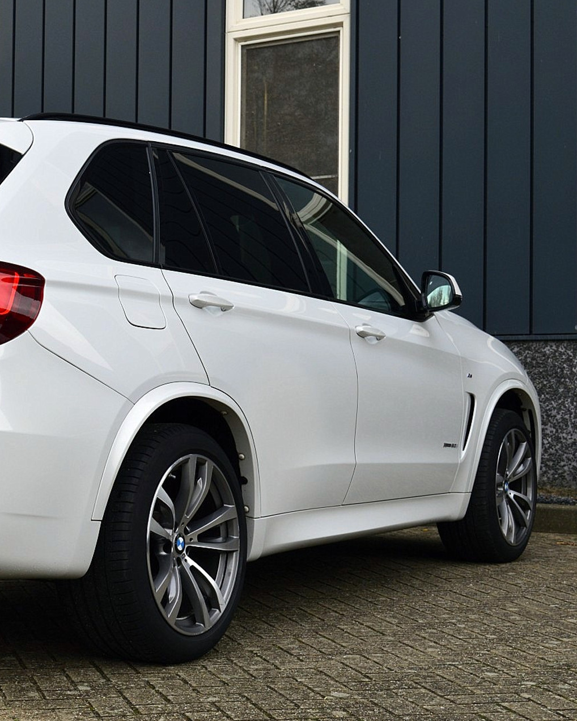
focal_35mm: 68
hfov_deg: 21.9
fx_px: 1451
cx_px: 33
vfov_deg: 27.9
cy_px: 360
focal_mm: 32
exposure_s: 1/160
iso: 400
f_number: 9
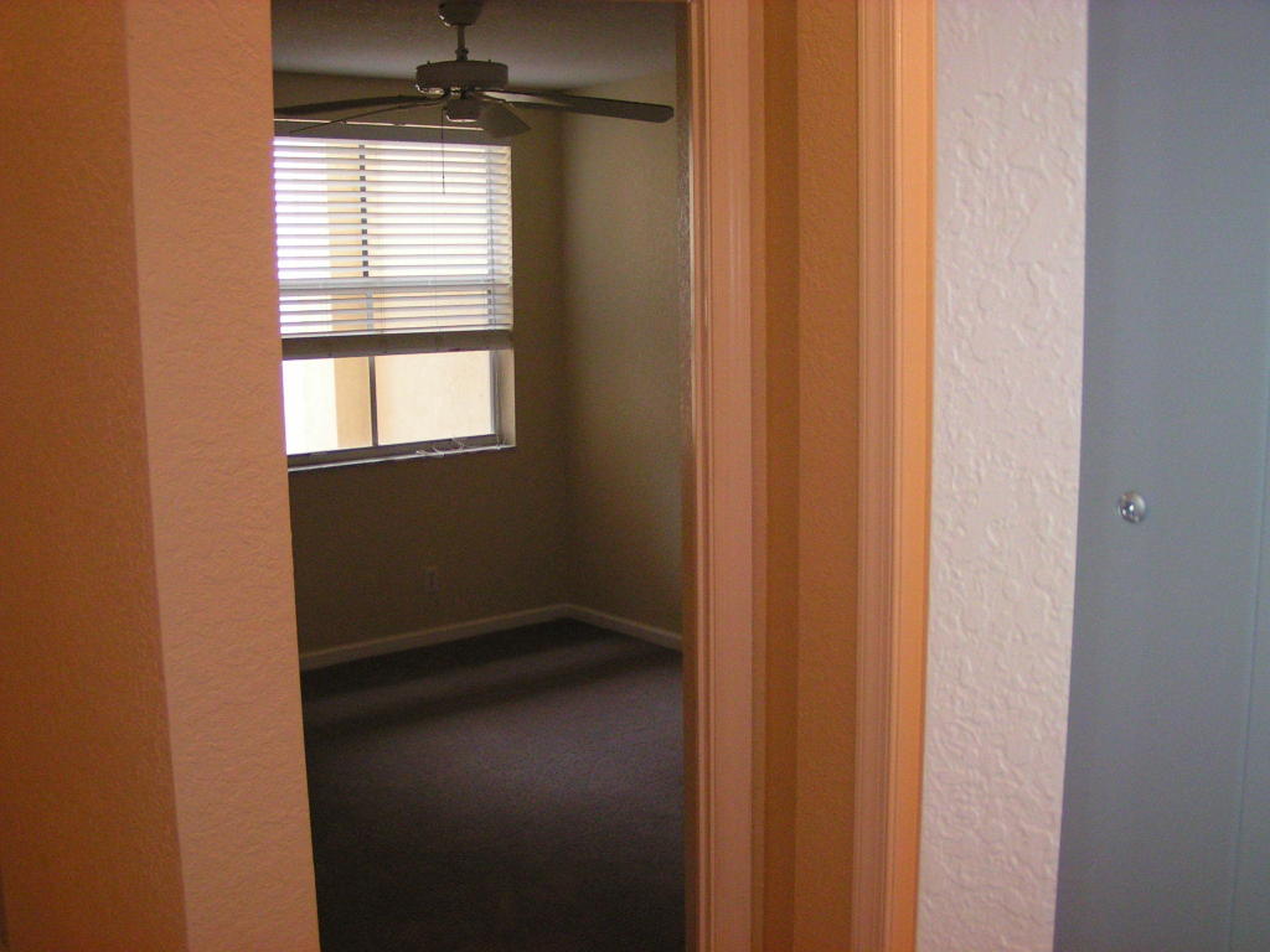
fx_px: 1394
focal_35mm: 38
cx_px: 635
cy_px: 476
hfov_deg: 49.0
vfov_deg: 37.7
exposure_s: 1/40
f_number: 2.8
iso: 200
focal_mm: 5.8
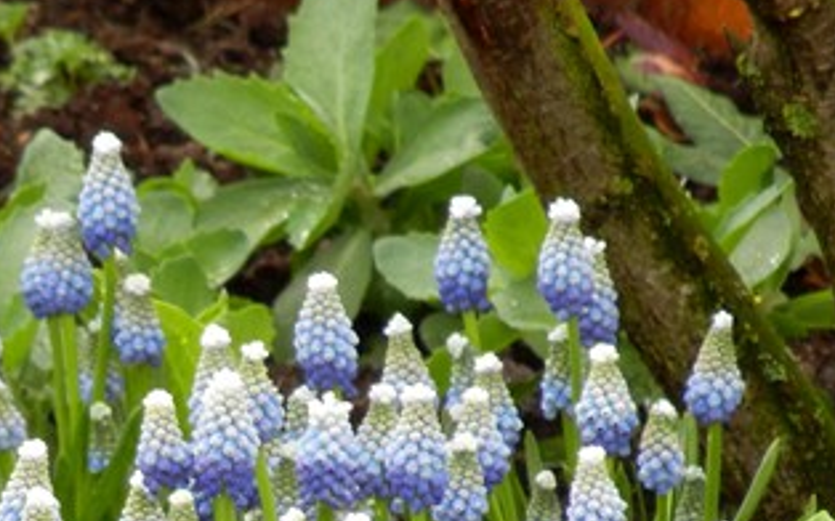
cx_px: -8
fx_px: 18449
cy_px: 760
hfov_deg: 2.6
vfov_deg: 1.6
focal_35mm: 811
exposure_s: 1/60
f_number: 5.6
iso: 160
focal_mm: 54
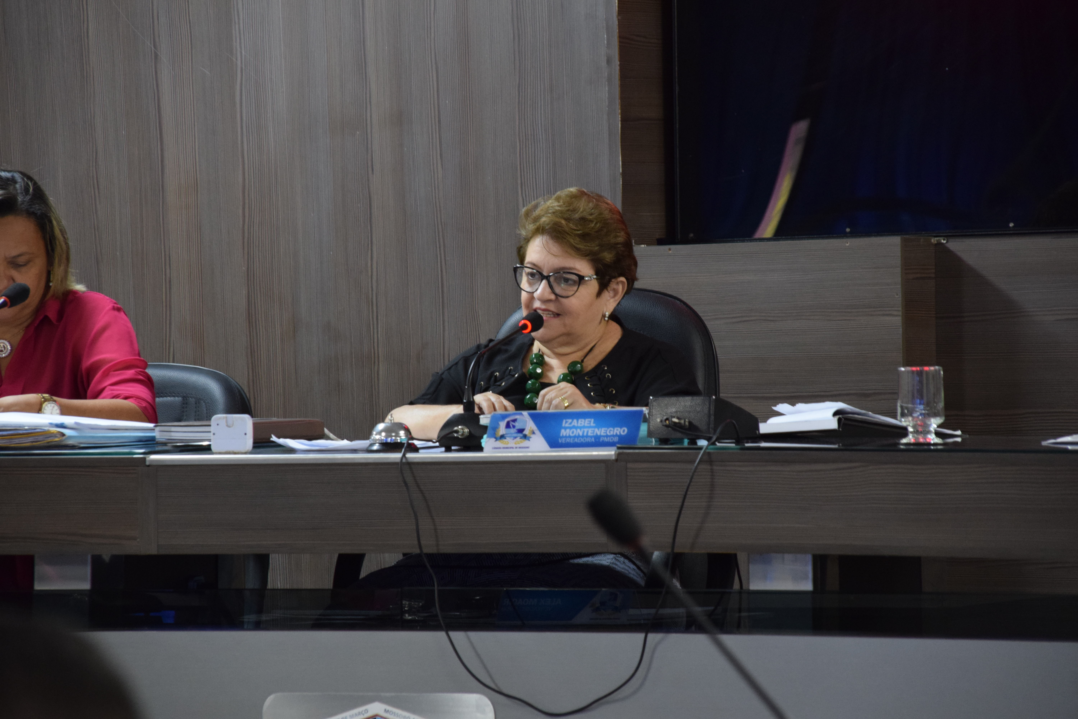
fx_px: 5614
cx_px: 539
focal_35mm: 188
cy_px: 360
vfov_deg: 7.3
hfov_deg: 11.0
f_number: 5.6
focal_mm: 125
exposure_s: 1/50
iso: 1600
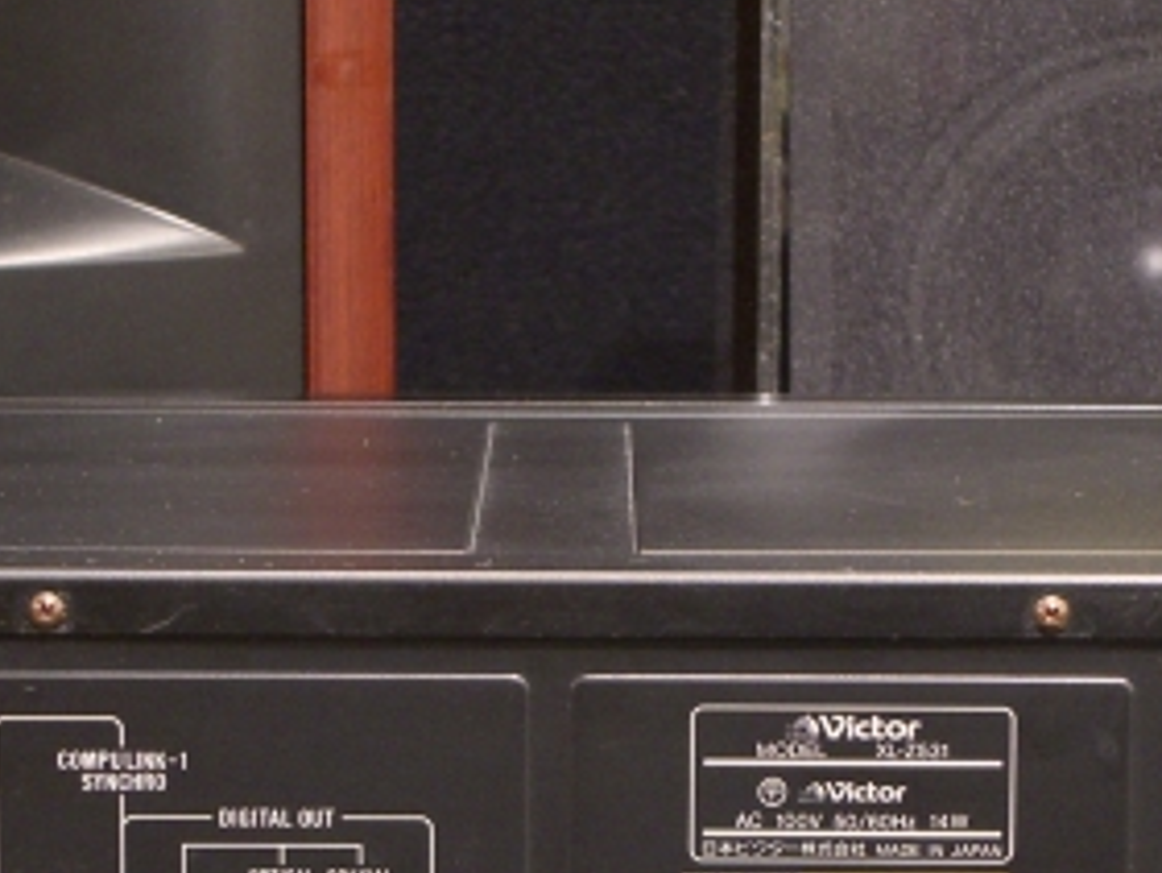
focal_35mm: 182
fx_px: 6112
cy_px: 770
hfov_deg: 10.9
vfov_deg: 8.1
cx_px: 587
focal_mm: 16.6
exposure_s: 1/3.33
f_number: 4.4
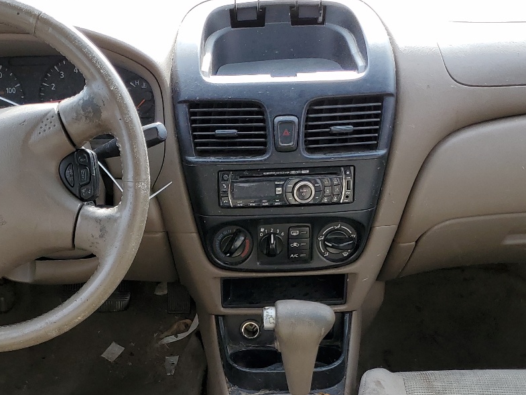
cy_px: 333
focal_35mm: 53
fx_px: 805
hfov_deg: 36.1
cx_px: 231
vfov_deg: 26.8
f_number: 1.5
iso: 50
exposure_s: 1/455
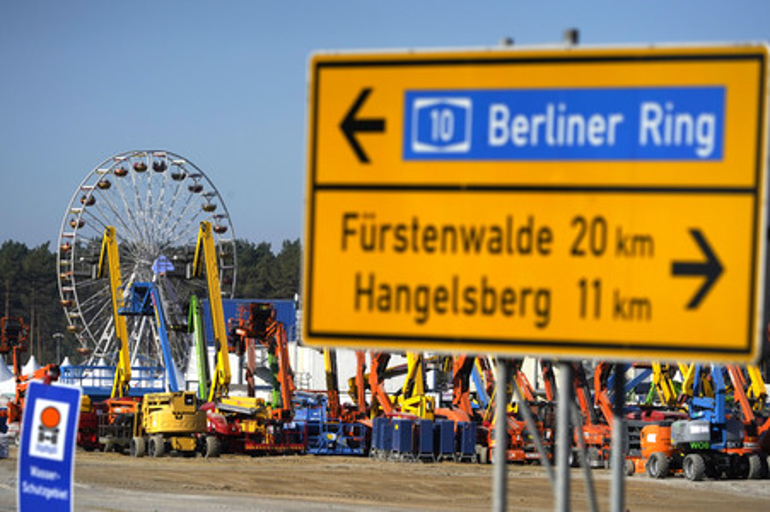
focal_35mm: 268
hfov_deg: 7.7
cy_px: 256
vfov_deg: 5.1
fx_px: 5728
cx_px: 385
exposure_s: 1/3200
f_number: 9
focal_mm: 268
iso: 640
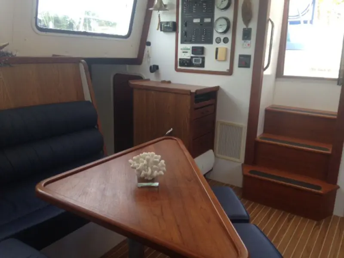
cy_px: 129
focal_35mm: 33
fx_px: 328
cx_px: 172
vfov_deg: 42.9
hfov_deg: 55.4
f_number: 2.4
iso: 80
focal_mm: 4.12
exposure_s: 1/120
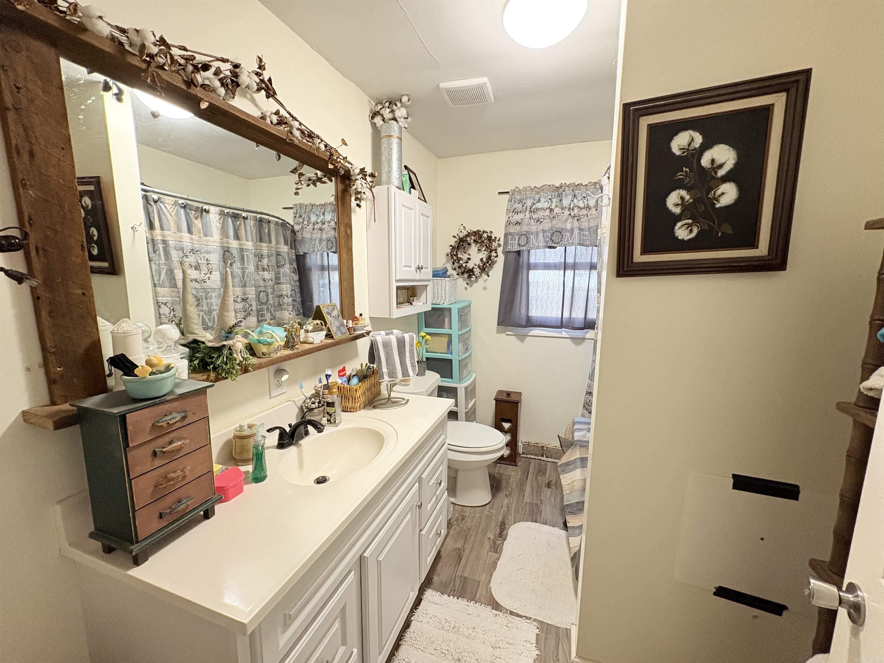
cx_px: 442
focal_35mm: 14
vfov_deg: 85.7
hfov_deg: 102.1
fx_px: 358
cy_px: 332
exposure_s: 1/60
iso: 320
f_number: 2.2
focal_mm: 2.22
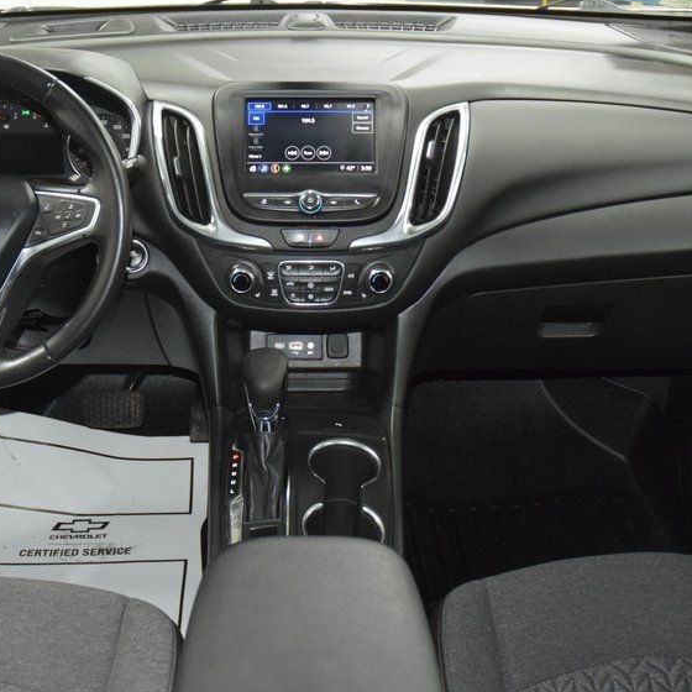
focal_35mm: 42
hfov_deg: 40.0
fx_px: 950
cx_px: 308
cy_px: 364
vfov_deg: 40.0
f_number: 3.5
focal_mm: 18
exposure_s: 1/50
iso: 3200
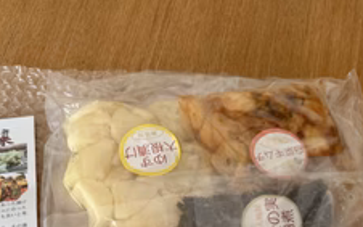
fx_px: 445
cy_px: 311
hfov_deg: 44.3
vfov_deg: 24.2
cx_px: 159
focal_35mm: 45
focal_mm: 6.86
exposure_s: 1/162
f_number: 1.78
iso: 80
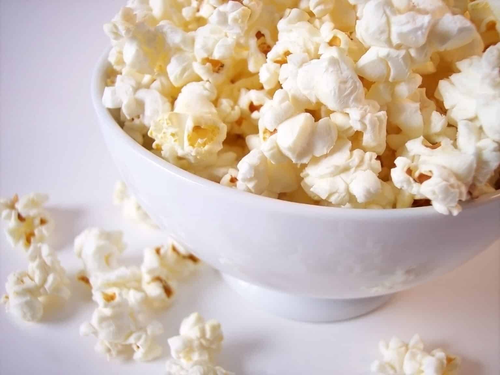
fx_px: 563
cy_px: 188
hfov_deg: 47.9
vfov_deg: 36.8
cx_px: 250
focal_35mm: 39
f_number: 2.8
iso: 100
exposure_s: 1/60
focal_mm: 8
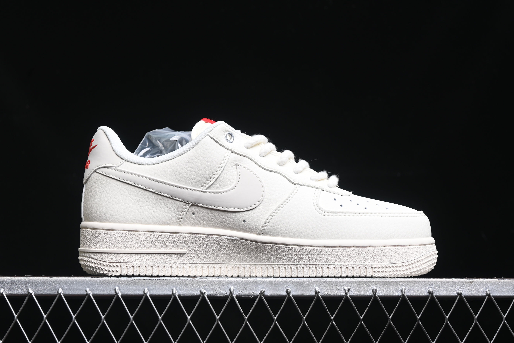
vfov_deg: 18.2
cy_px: 172
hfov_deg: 27.0
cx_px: 257
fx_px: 1071
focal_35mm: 75
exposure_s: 1/60
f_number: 6.3
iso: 160
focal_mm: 50
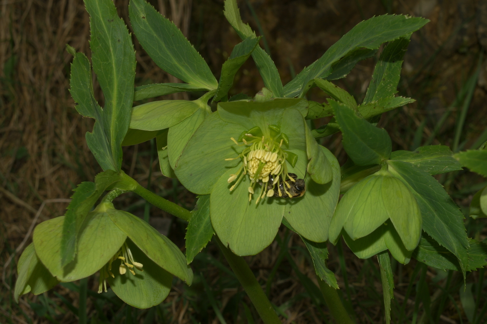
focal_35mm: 120
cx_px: 244
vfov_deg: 11.4
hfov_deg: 17.1
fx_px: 1622
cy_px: 162
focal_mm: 80
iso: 80
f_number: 22
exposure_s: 1/125
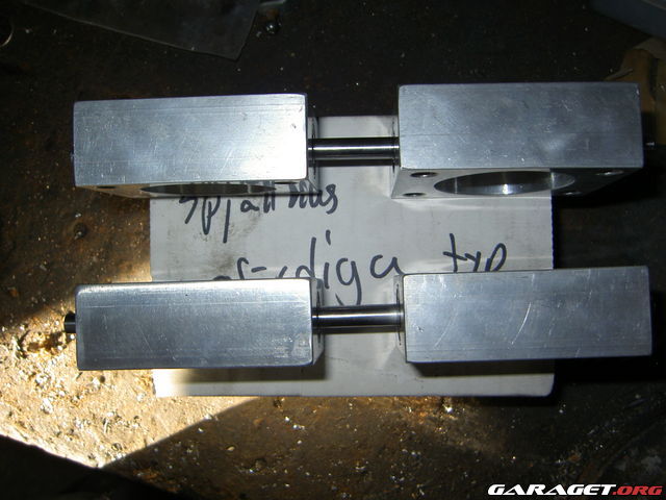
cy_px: 250
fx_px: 654
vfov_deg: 41.8
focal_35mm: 34
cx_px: 333
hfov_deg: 54.0
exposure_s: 1/60
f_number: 2.8
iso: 50
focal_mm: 5.6
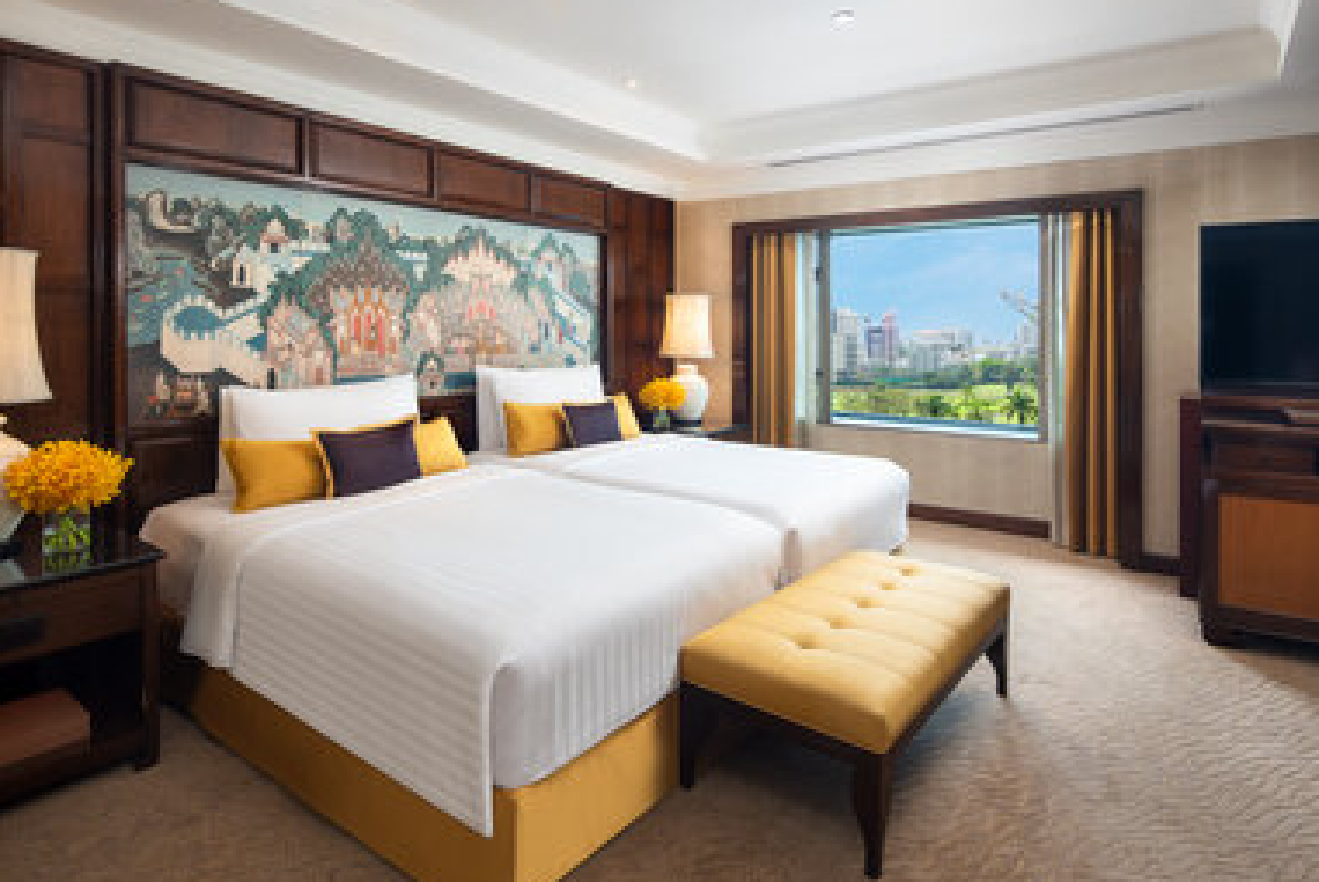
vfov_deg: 62.0
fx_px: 733
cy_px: 443
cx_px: 663
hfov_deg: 83.9
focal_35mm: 20
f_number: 8
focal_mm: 19
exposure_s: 1/20
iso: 320
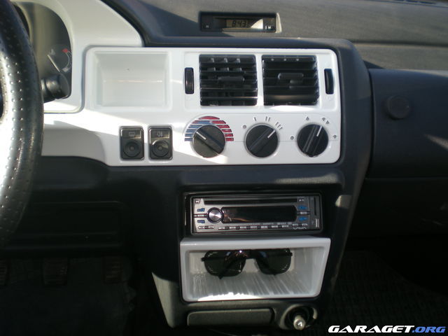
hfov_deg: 49.0
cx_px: 224
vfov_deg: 37.7
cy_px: 168
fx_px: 492
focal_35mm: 38
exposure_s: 1/109
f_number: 3.1
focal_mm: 6.3
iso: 50
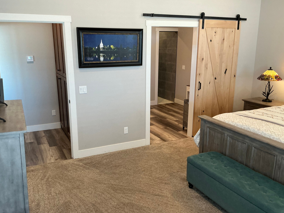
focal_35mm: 31
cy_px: 112
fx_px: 254
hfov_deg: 58.3
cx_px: 133
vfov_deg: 45.4
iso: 64
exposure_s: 1/60
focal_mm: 3
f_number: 1.8
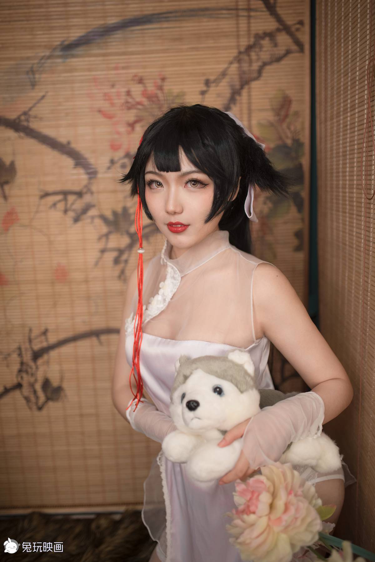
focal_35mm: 35
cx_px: 188
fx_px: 546
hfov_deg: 37.9
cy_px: 281
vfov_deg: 54.4
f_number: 1.4
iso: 400
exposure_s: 1/160
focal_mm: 35
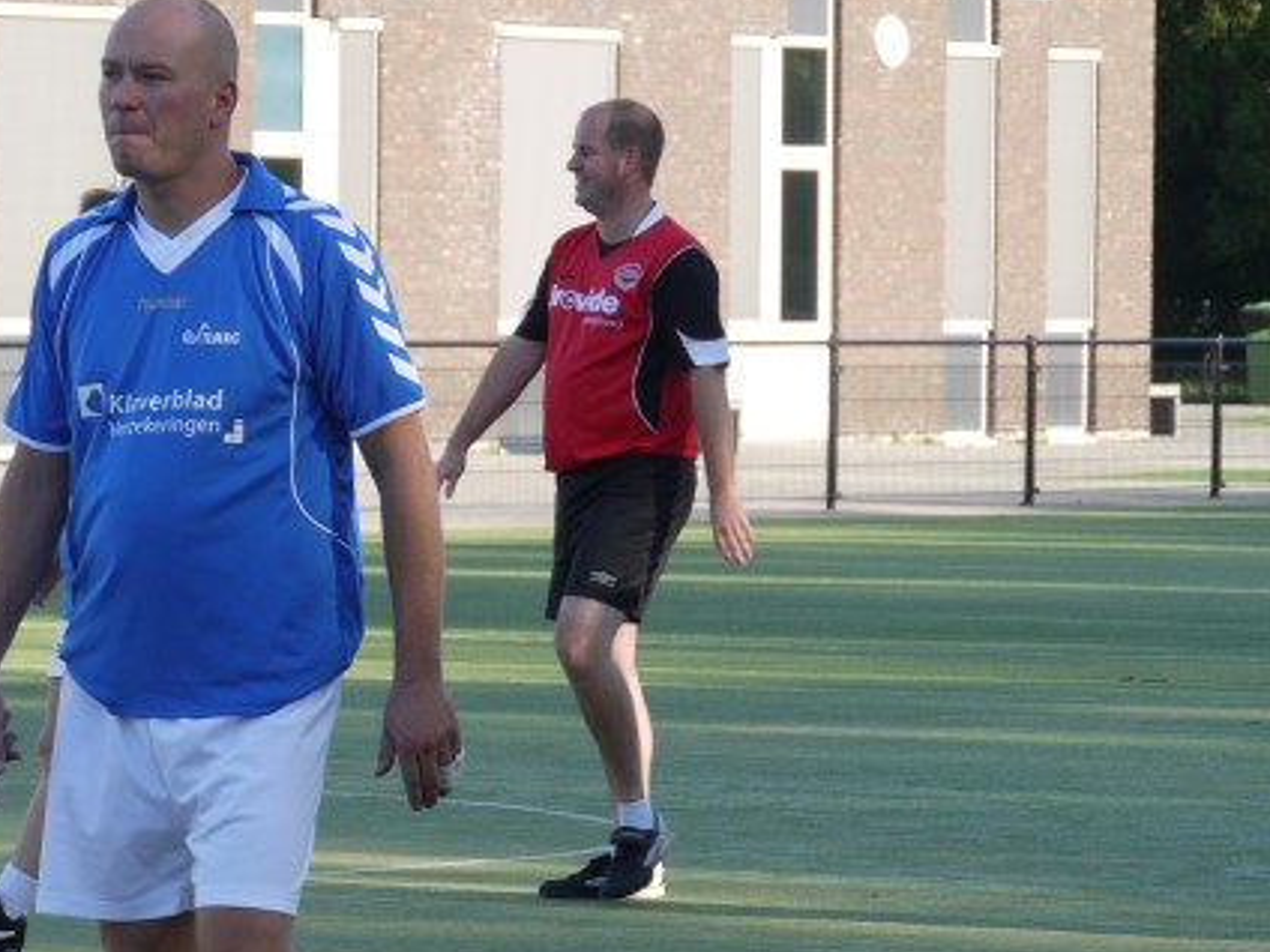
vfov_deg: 4.8
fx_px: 11337
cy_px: 650
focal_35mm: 309
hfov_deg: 6.4
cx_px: 362
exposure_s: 1/250
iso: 160
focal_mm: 64
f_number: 5.7
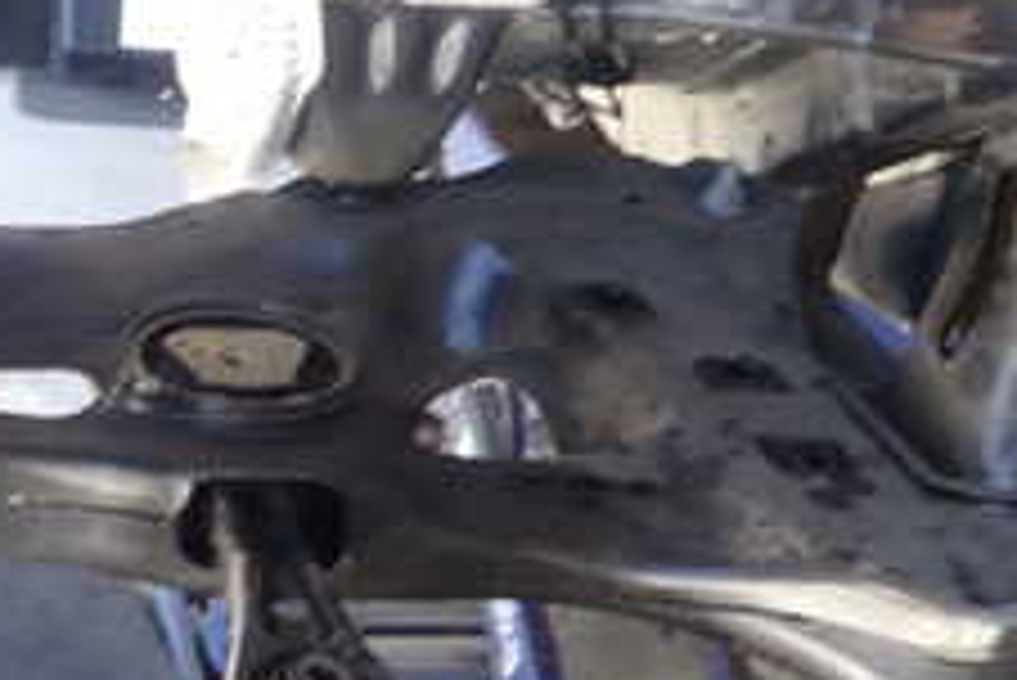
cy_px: 243
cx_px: 63
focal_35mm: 69
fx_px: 1950
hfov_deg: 27.9
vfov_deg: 19.7
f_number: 2
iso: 200
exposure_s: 1/50
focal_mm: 4.5
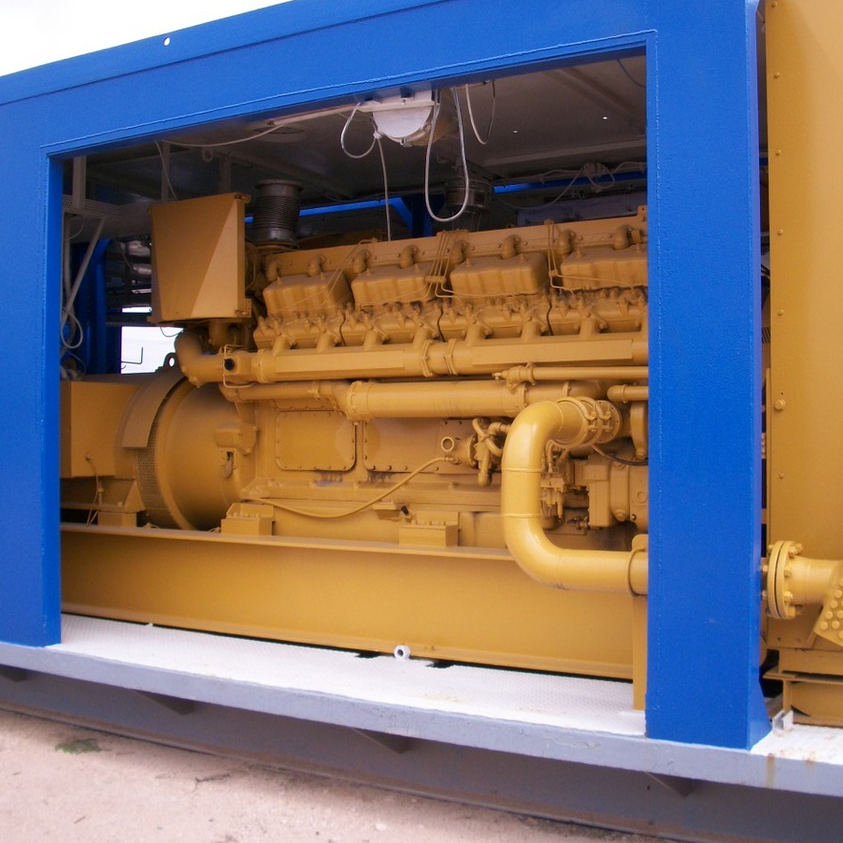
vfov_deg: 40.0
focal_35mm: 42
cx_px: 471
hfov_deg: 40.0
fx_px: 1157
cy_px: 426
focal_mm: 6.3
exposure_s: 1/640
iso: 80
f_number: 3.1
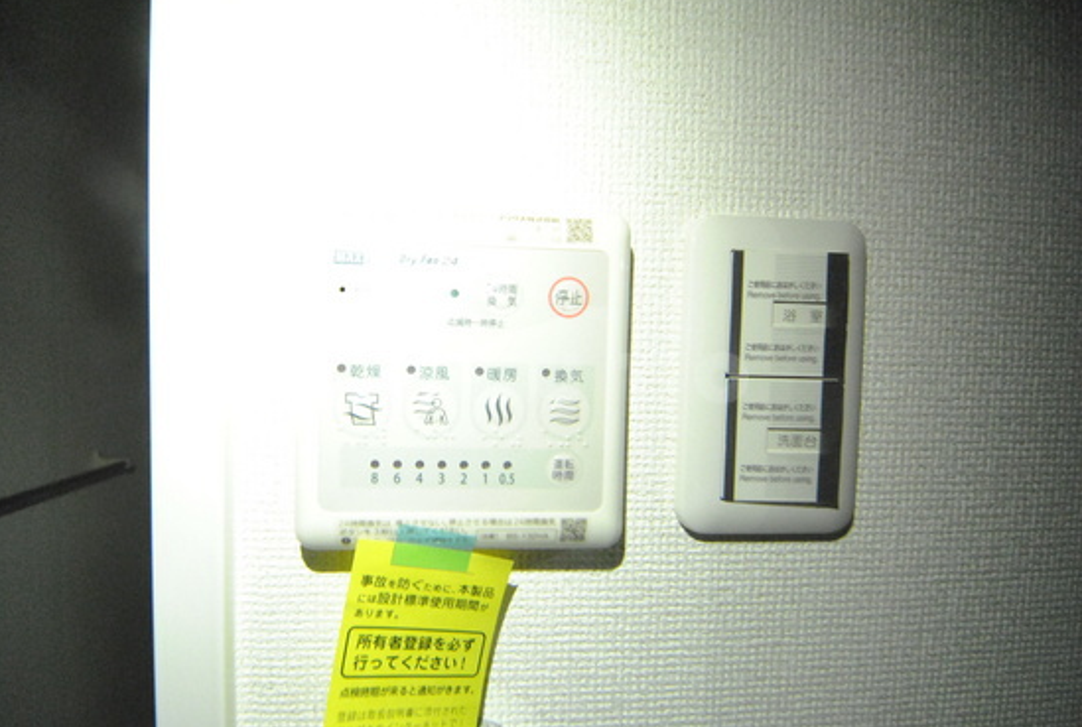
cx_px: 453
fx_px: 422
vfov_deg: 81.5
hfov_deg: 103.2
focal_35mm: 14
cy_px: 380
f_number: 4.5
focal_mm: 8
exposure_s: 1/30
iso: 1600
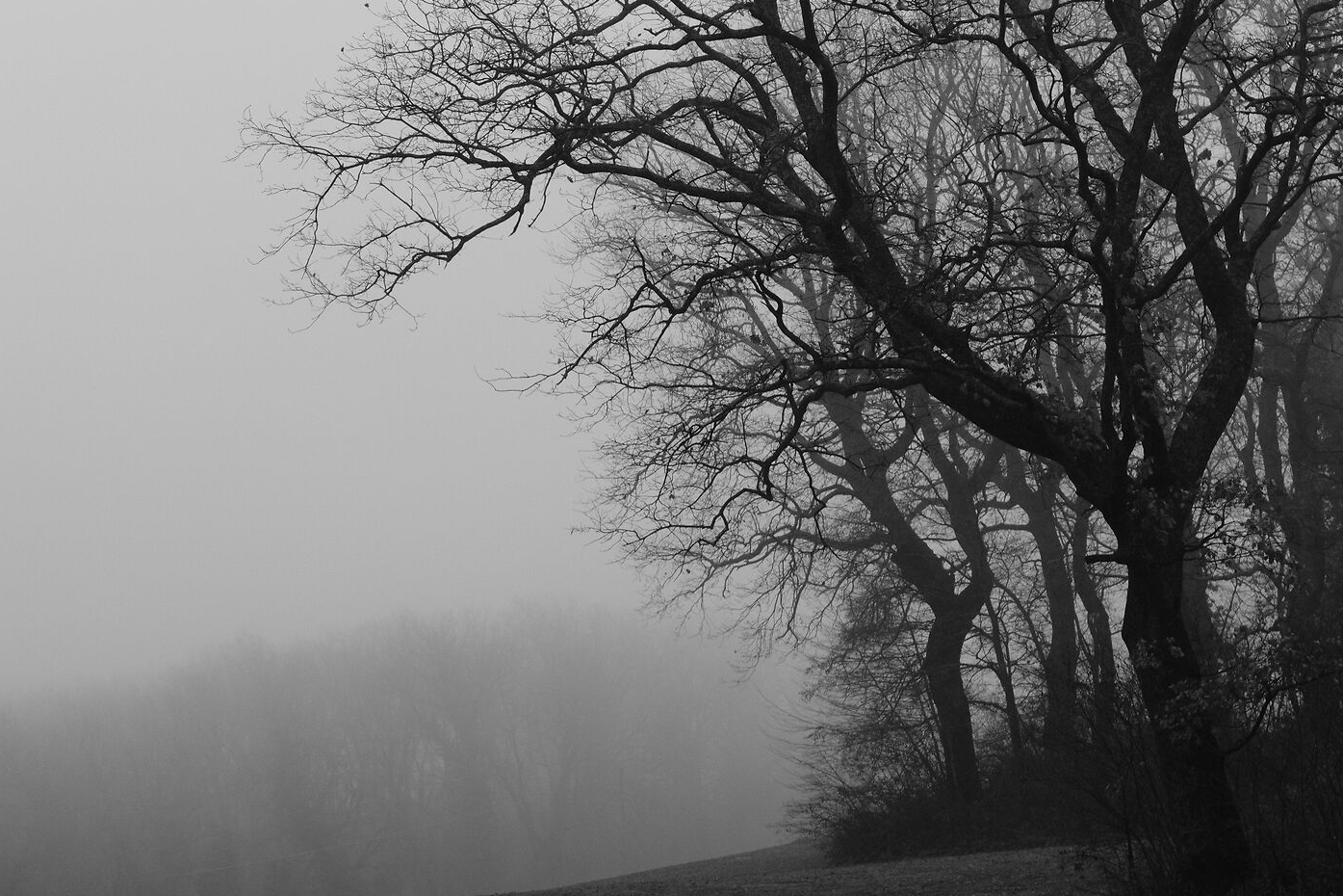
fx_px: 3208
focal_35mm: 86
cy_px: 406
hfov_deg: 23.3
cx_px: 273
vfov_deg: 15.9
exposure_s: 1/500
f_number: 5
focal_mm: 33.3
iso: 640
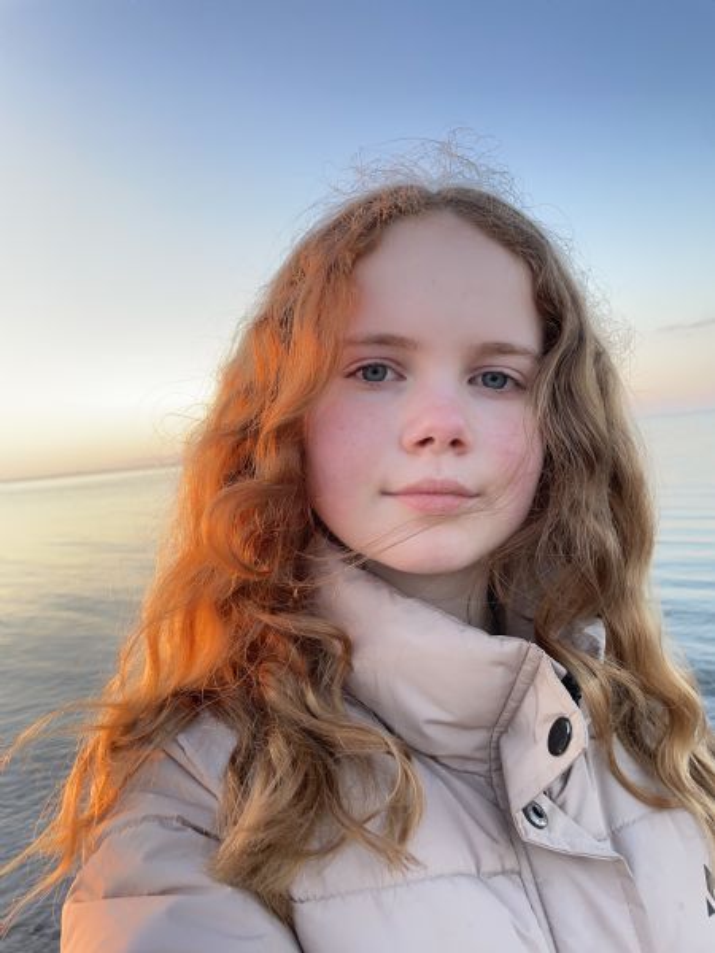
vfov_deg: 67.3
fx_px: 716
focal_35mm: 26
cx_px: 358
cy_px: 476
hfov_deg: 53.1
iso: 40
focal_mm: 4.2
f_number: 1.6
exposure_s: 1/121
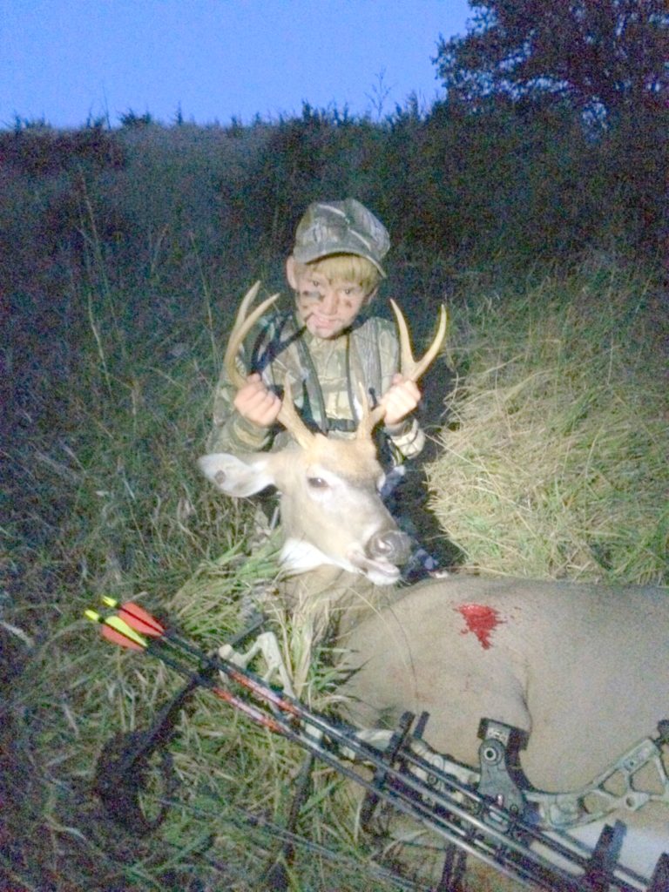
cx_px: 334
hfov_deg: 48.2
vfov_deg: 61.7
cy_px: 446
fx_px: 747
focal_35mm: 29
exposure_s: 1/15
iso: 2000
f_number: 2.2
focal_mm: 4.15
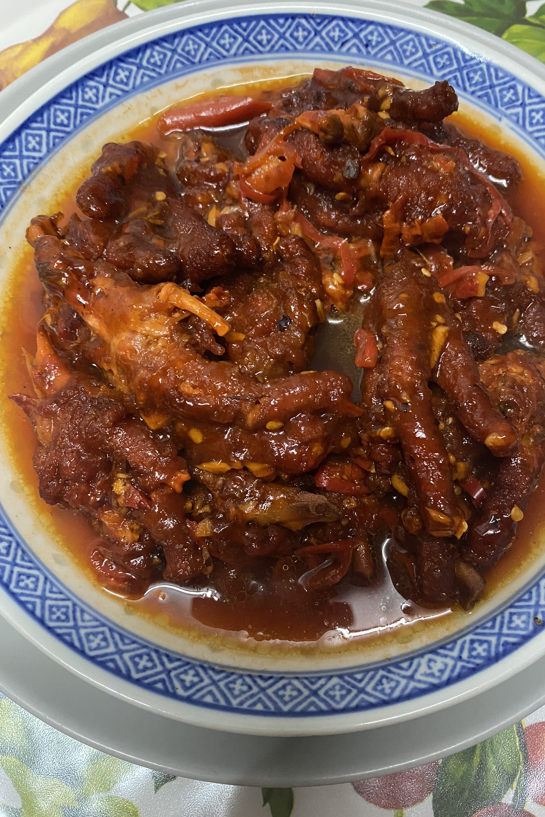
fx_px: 636
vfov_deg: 65.5
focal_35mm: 28
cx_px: 307
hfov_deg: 46.3
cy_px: 410
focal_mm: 4.25
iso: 640
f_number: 1.8
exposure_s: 1/33
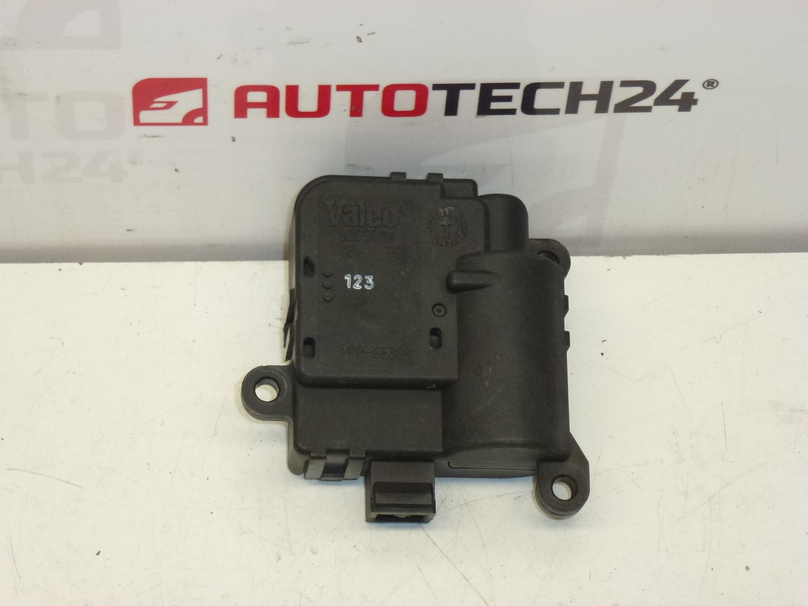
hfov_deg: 18.9
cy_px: 303
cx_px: 404
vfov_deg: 14.2
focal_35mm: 104
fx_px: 2428
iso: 400
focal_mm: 18.7
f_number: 5
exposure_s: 1/125
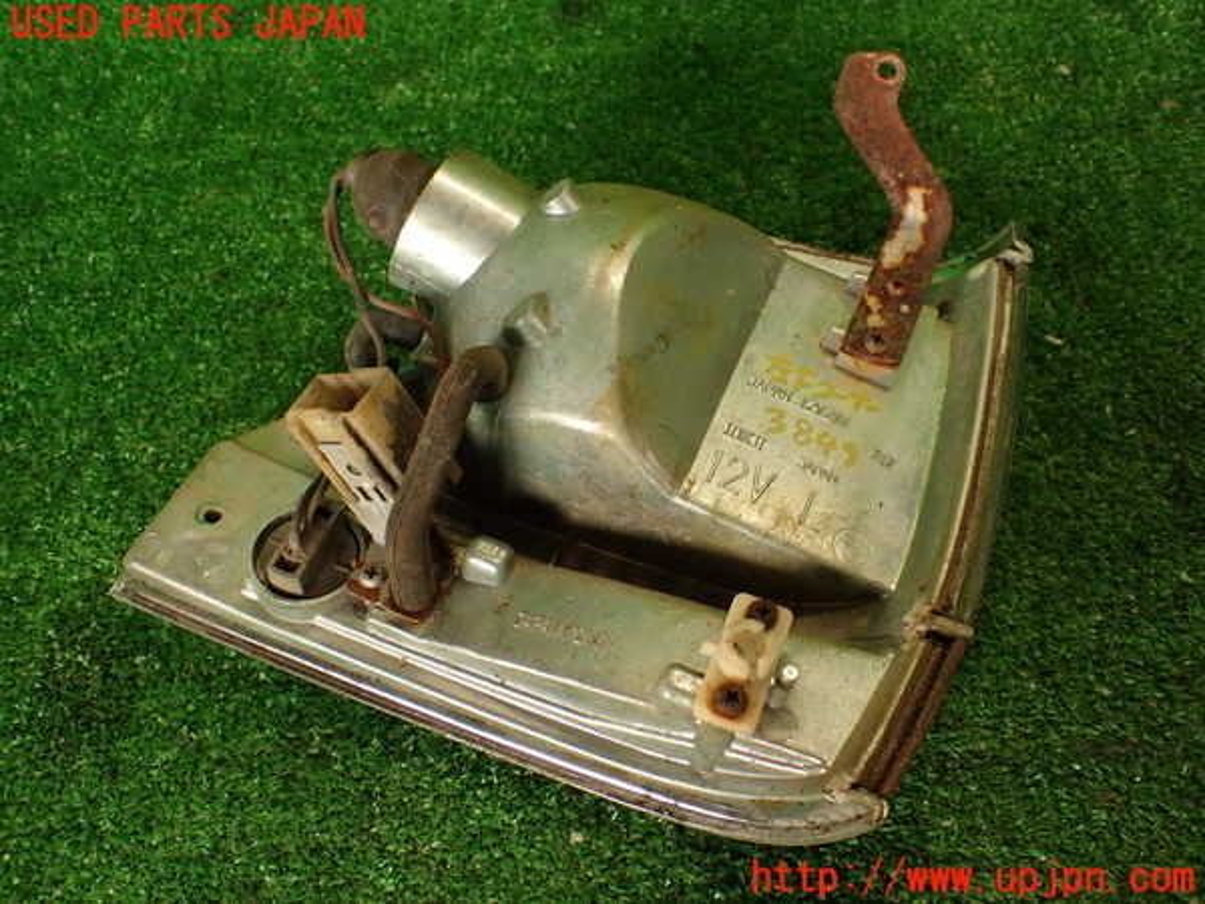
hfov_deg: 56.8
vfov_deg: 44.2
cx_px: 602
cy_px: 452
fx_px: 1114
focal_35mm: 32
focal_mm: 5.79
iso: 160
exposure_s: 1/60
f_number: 2.4
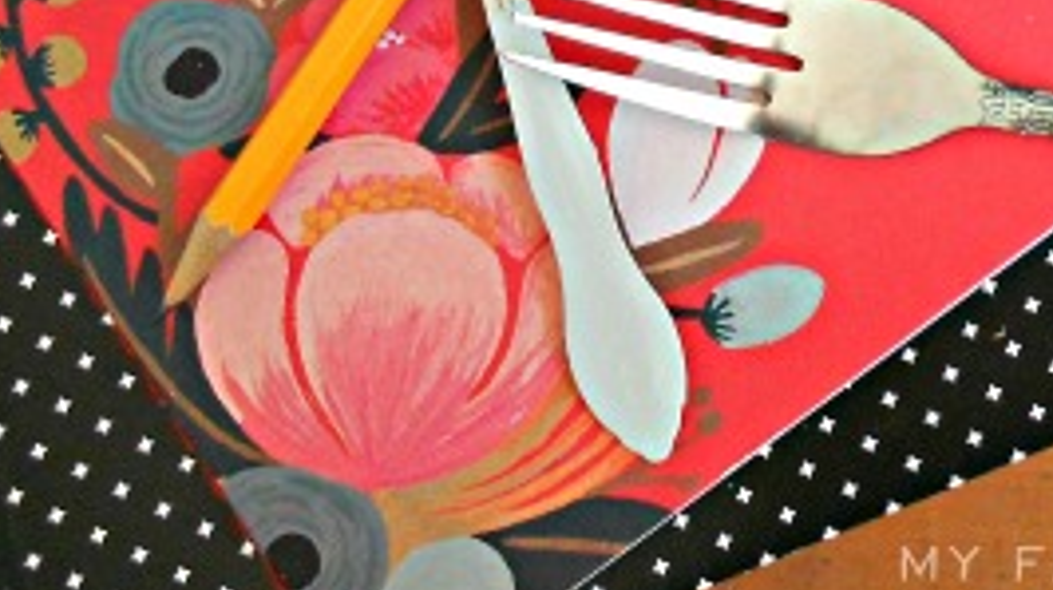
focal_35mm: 64
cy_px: -107
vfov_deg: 17.9
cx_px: 1116
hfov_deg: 30.0
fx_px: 1785
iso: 320
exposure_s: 1/30
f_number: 3.2
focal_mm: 4.6
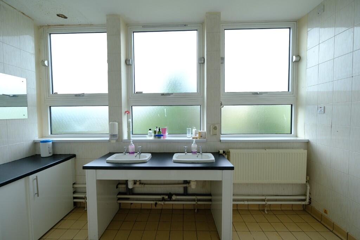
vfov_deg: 77.3
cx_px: 180
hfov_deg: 100.4
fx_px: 150
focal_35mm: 15
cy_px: 120
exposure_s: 1/70
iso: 160
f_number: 4.5
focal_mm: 10
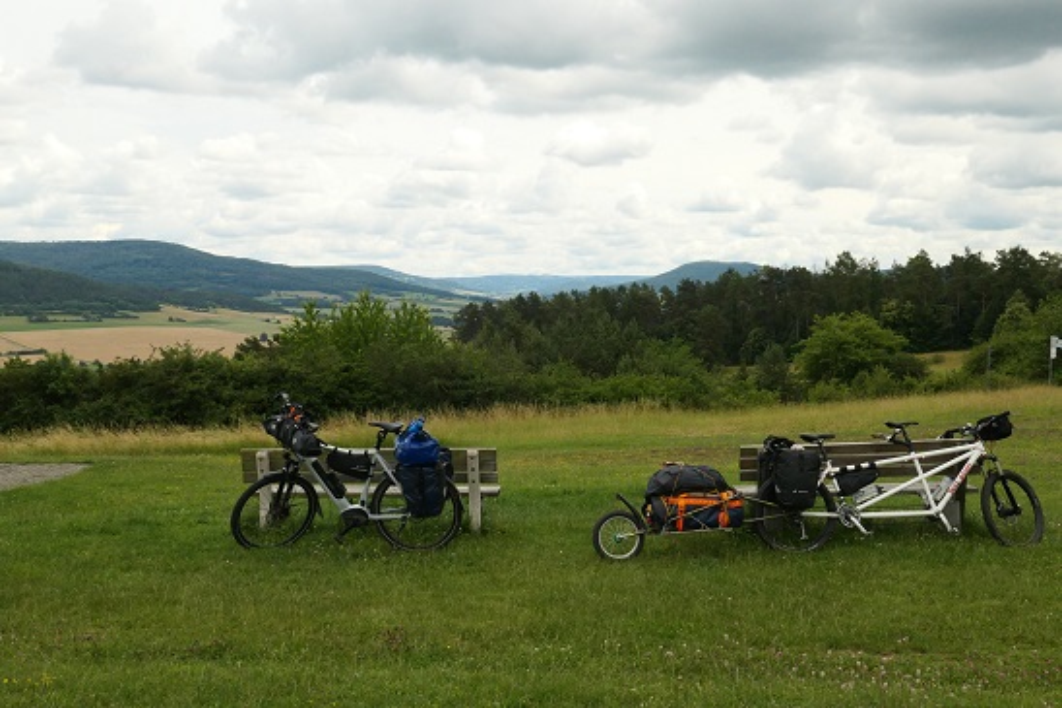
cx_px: 531
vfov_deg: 33.4
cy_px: 354
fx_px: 1180
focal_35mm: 40
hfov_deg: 48.5
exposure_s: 1/1300
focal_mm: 14.7
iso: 800
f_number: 8
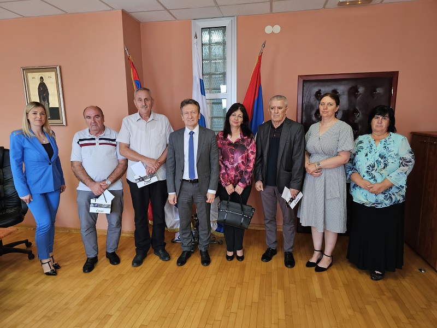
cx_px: 218
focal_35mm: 23
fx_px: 290
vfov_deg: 58.9
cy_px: 164
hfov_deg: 73.9
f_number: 1.7
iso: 160
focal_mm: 6.3
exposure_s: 1/100
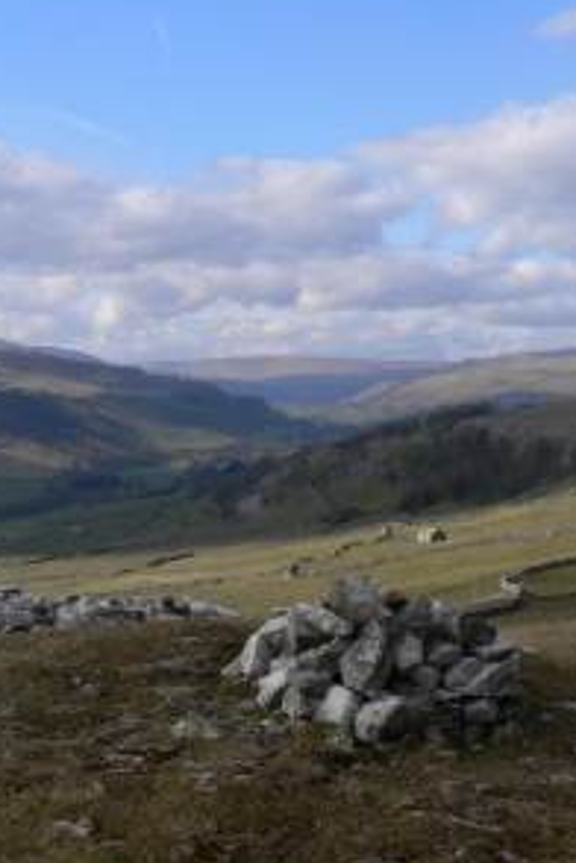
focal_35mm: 55
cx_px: 194
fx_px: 1320
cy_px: 434
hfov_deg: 24.5
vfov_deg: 36.2
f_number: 7.1
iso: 80
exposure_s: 1/400
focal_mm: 6
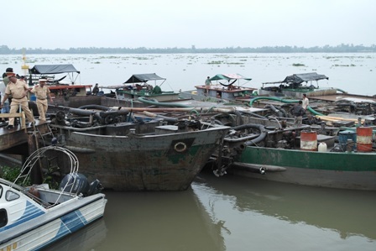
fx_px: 449
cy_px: 126
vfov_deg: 31.2
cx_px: 188
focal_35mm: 43
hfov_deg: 45.4
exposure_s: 1/160
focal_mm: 28
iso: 100
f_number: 5
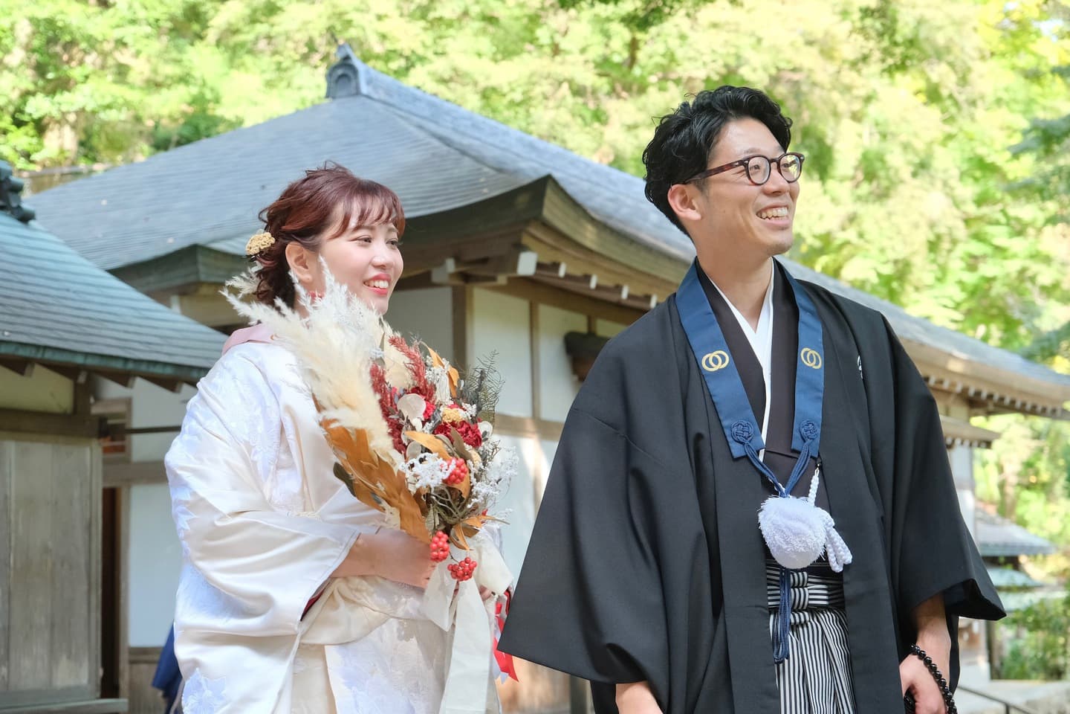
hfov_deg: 31.4
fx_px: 1902
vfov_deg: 21.2
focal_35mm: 64
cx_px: 535
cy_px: 357
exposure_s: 1/200
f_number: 4.5
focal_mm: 42.9
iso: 1600
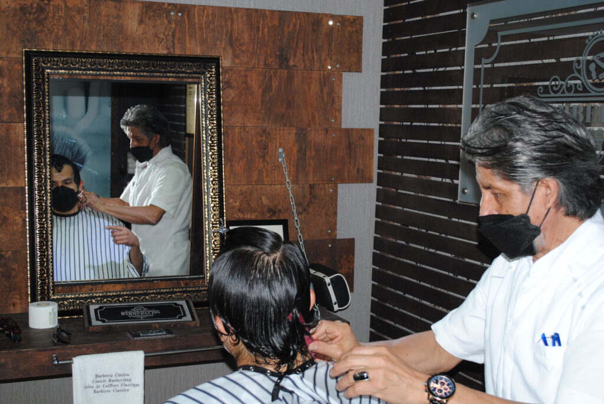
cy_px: 202
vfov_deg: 25.8
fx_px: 882
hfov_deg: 37.8
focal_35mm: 52
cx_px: 302
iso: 200
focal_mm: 35
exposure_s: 1/60
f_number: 5
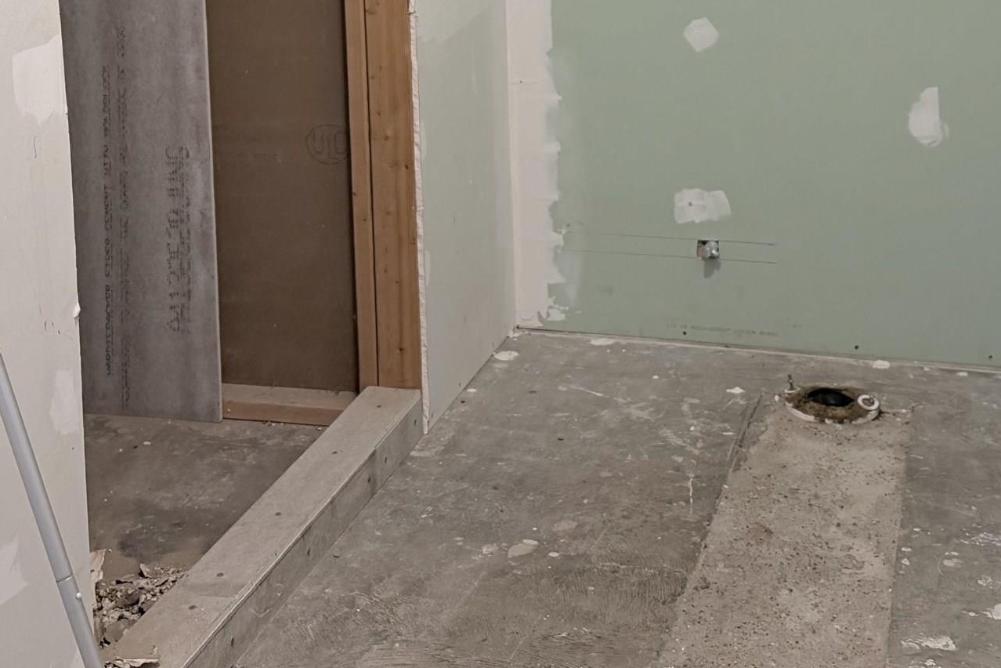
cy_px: -28
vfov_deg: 21.7
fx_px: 1668
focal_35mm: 60
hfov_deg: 33.4
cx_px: 494
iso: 200
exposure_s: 1/60
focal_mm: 6.76
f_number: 1.78
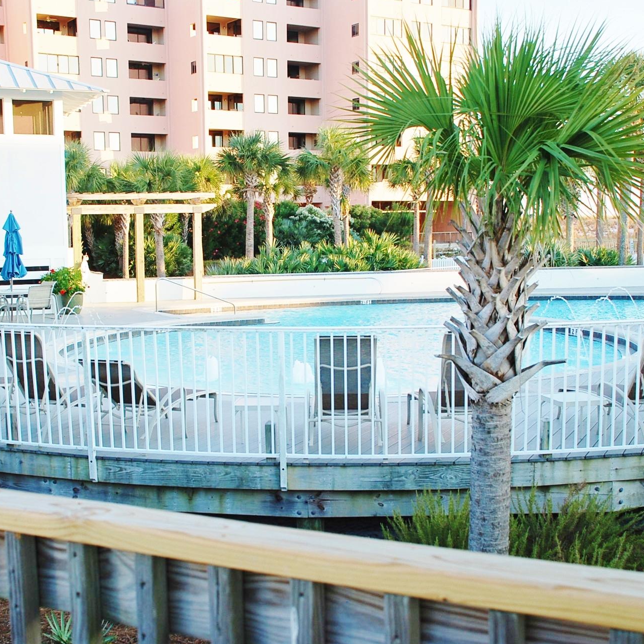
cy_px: 322
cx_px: 278
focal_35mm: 46
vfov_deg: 36.8
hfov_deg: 36.7
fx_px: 968
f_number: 5.6
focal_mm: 24
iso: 180
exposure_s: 1/125
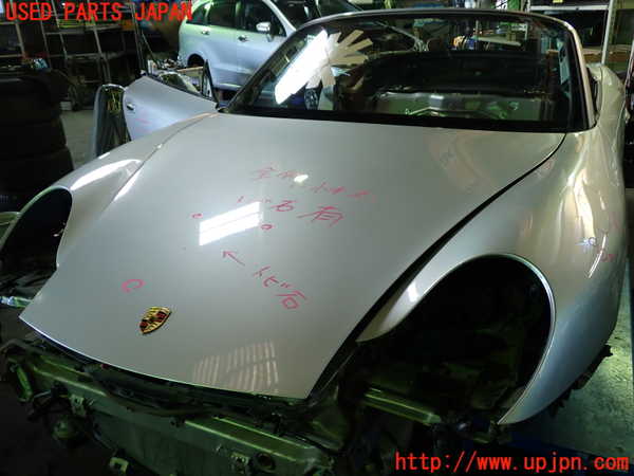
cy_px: 238
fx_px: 549
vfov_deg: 46.8
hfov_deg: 60.0
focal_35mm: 30
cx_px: 317
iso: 200
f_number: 2.3
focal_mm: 5.4
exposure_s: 1/60
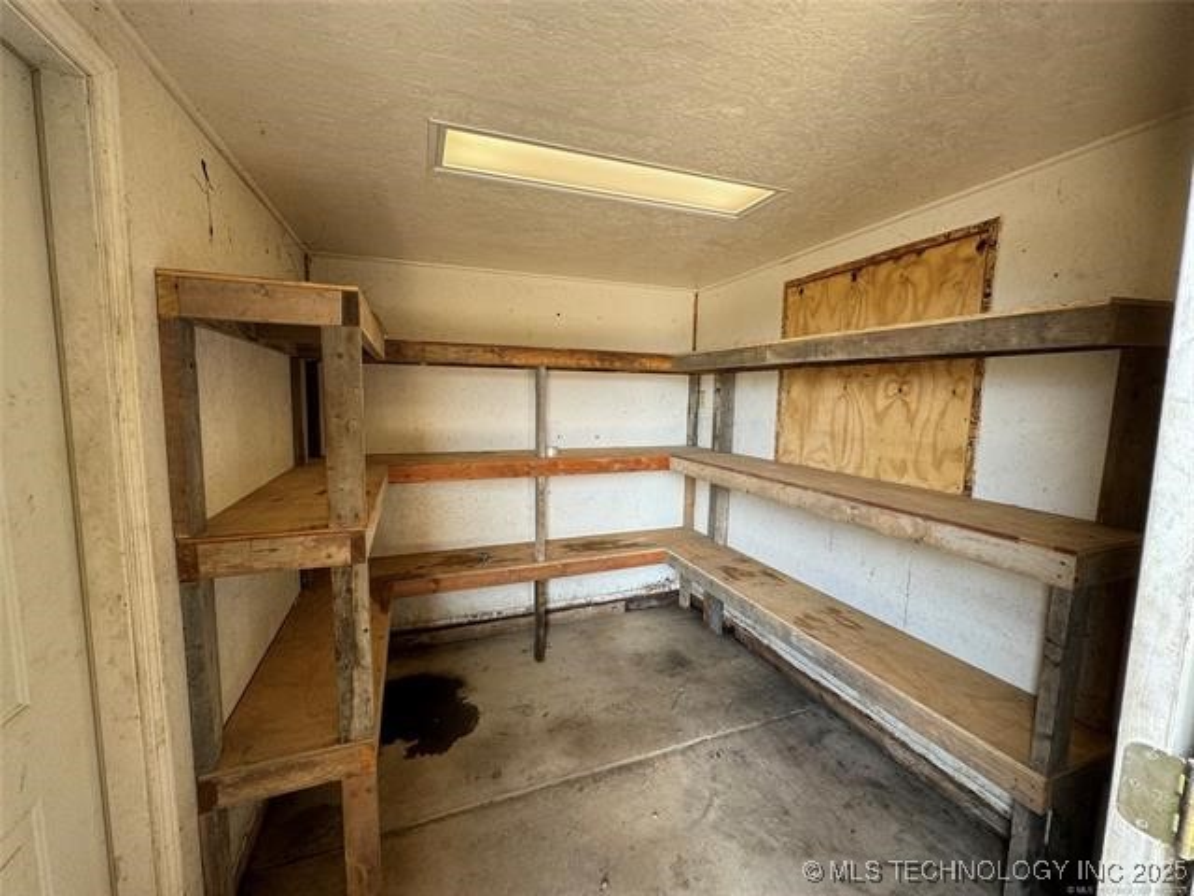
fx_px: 483
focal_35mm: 14
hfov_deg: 102.1
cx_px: 597
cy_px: 448
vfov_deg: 85.7
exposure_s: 1/99
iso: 100
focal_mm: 2.22
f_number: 2.2
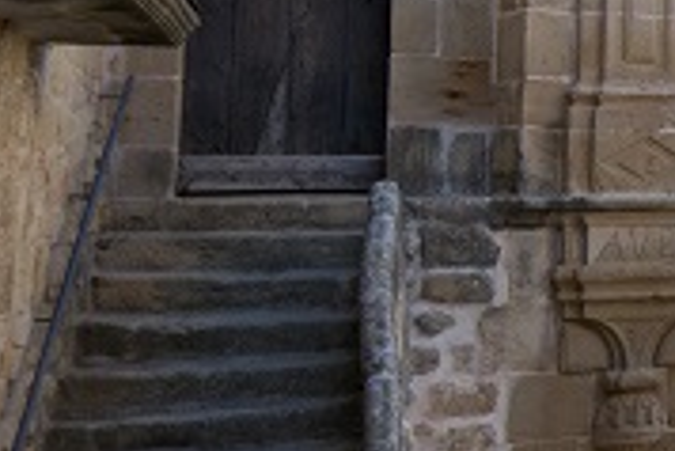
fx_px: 1742
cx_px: 1210
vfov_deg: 14.6
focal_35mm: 93
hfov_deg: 17.7
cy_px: 25
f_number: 6.3
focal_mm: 11
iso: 100
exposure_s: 1/250
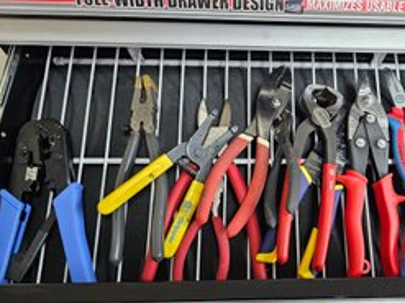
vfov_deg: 44.0
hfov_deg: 55.5
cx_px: 275
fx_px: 374
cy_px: 171
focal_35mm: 32
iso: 640
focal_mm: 6.3
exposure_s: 1/120
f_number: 1.7
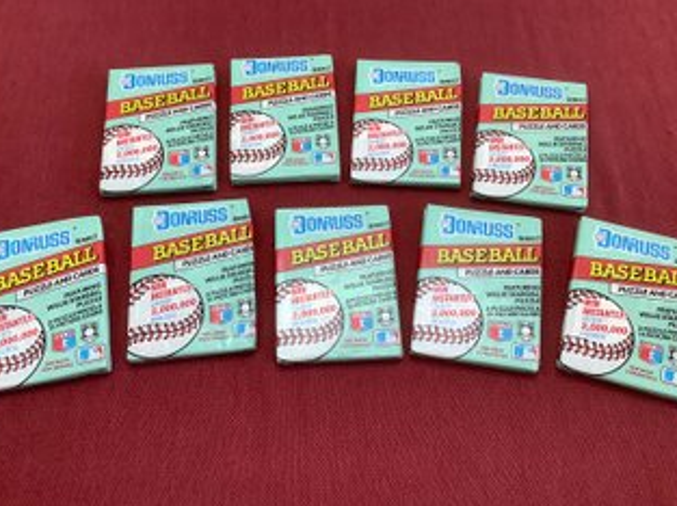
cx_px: 338
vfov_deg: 41.7
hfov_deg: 54.0
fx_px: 664
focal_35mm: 34
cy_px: 256
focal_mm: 3.3
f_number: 2.4
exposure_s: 1/120
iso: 80
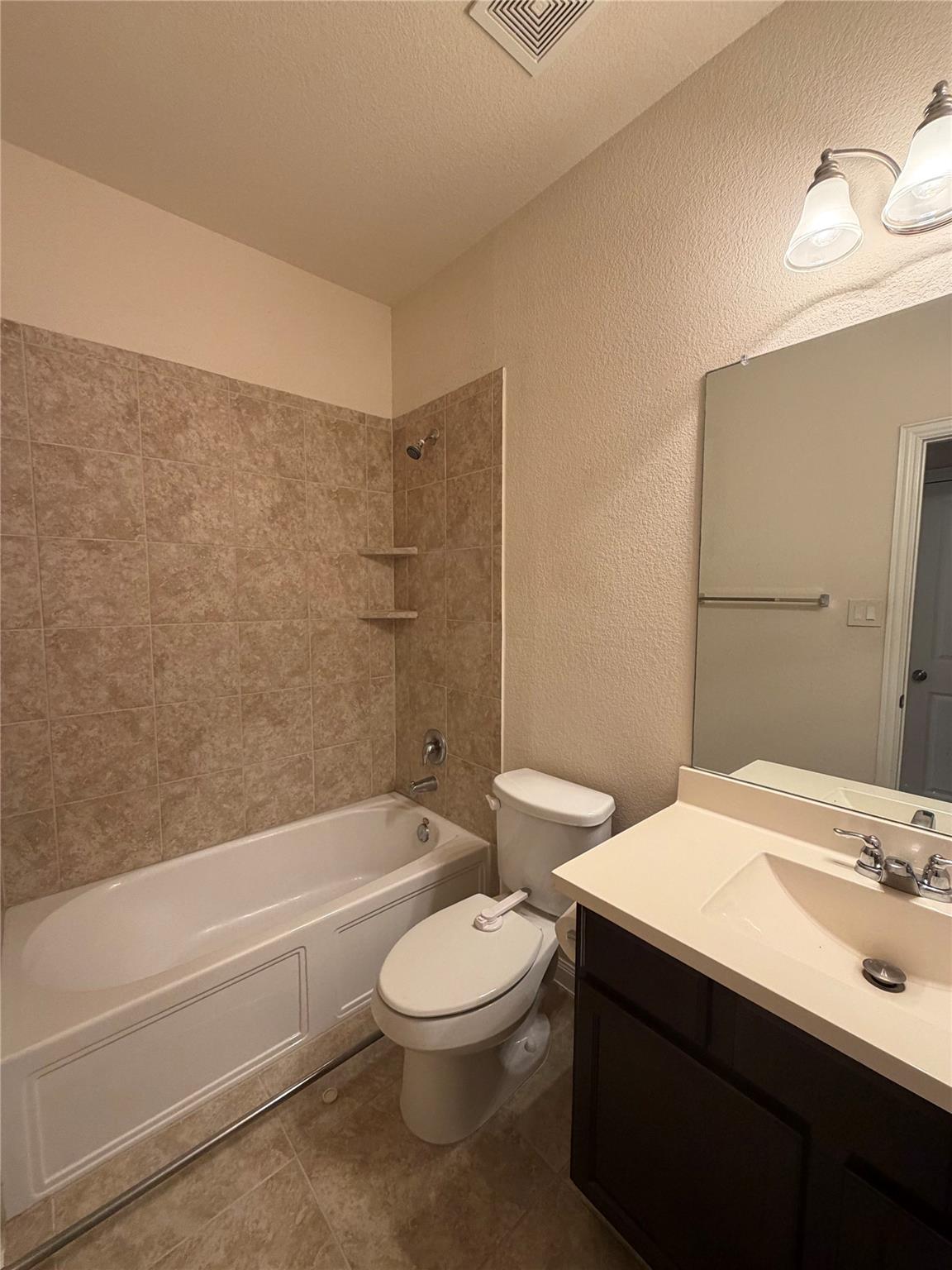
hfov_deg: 85.7
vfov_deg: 102.1
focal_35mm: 14
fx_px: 513
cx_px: 476
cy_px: 635
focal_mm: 2.22
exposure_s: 1/60
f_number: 2.2
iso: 250
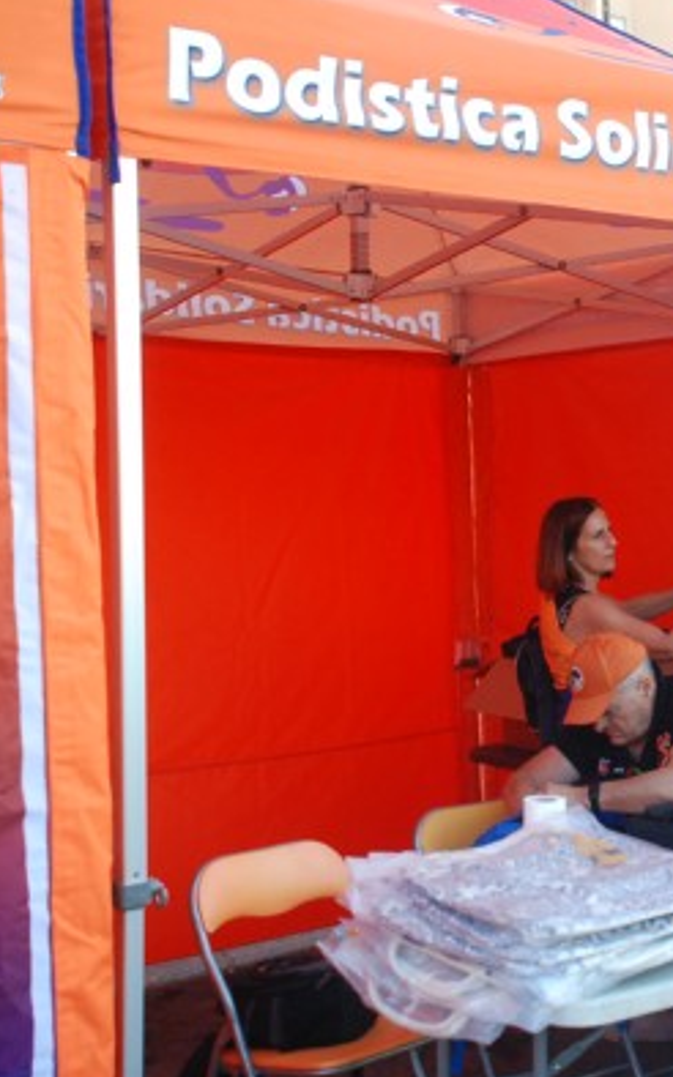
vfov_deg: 36.3
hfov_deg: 22.1
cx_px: 703
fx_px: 1645
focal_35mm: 56
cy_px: 543
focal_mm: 24
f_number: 4
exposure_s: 1/400
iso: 1000
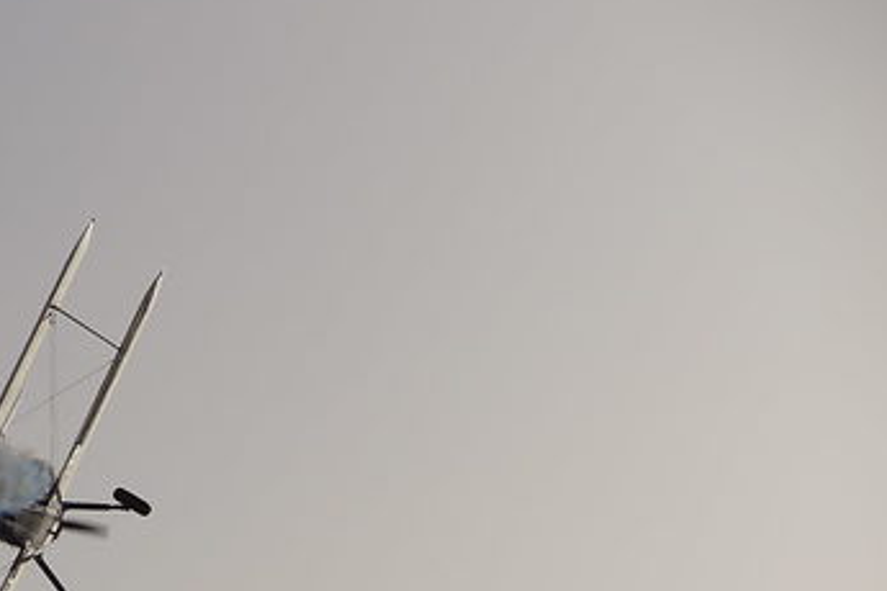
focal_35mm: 365
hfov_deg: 5.6
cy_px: 496
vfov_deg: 3.8
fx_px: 8992
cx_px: 152
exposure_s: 1/1250
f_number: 8
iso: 100
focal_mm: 140
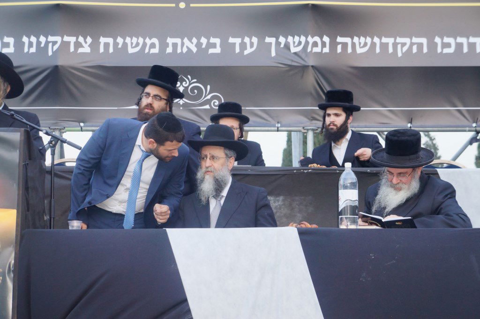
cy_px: 160
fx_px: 1099
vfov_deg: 16.5
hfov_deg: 24.6
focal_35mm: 82
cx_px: 240
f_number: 5.6
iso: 800
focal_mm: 55
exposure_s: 1/100
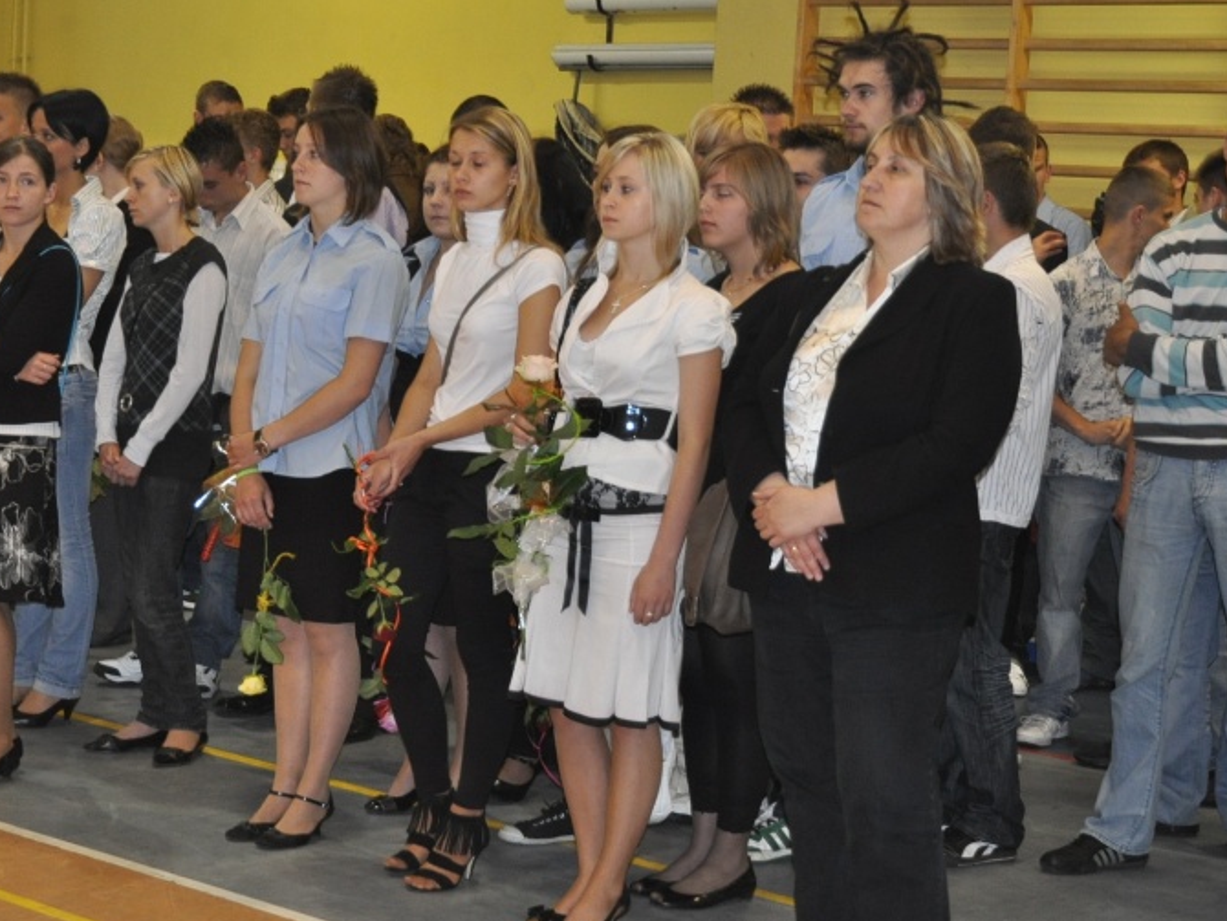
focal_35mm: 55
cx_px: 621
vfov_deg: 26.6
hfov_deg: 34.9
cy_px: 482
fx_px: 1950
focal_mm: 32
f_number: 4.5
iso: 800
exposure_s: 1/60
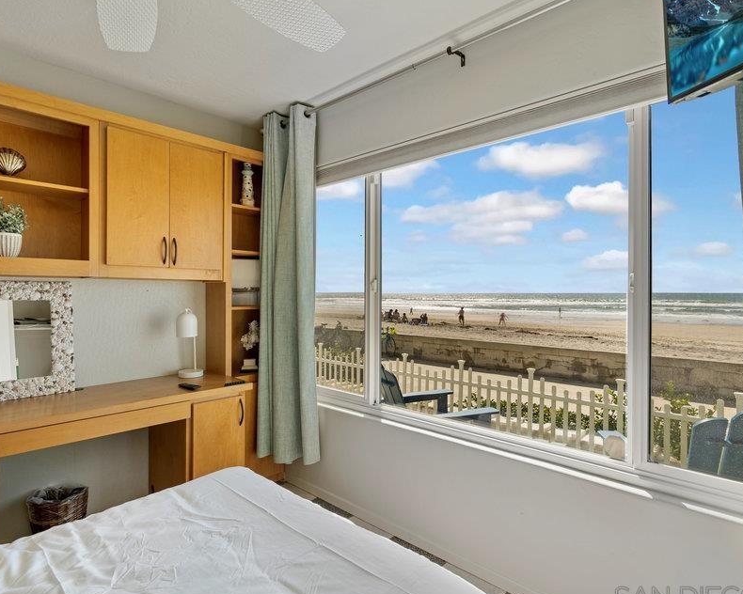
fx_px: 418
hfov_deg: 83.3
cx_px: 370
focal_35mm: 19
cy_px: 304
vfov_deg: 70.8
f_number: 5.6
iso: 100
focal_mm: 16
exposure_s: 1/250
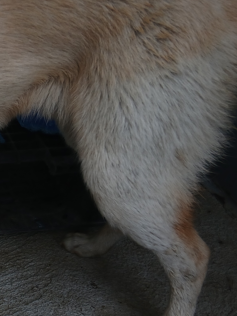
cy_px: 245
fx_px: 612
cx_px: -95
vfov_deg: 28.5
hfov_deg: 19.7
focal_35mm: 67
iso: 20
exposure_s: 1/122
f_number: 1.8
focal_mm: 3.98
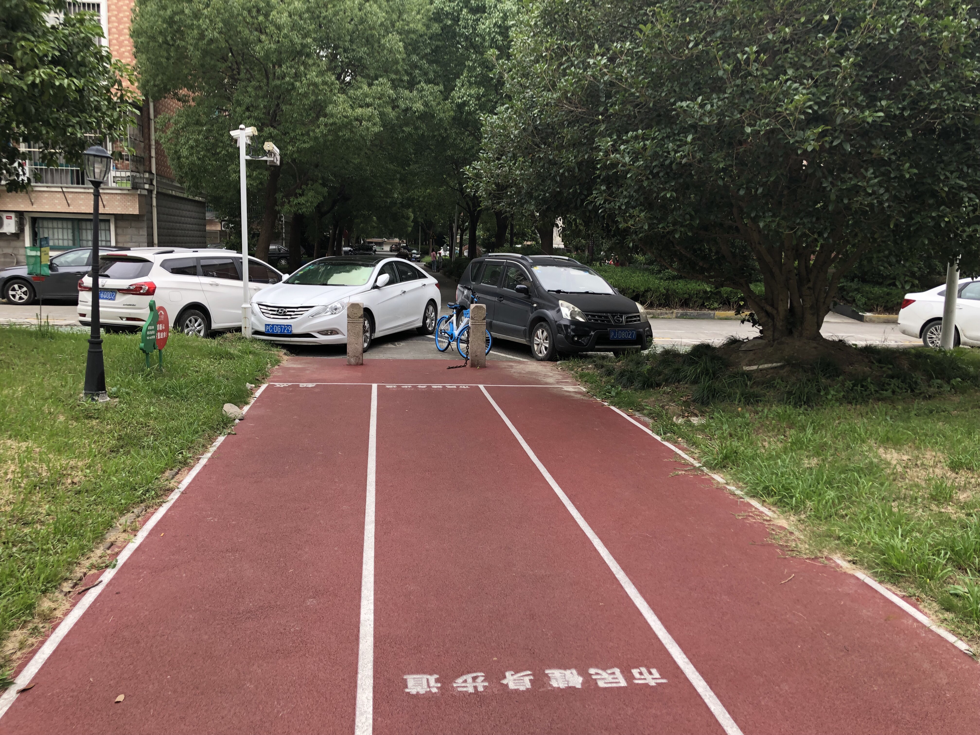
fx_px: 793
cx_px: 490
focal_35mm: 28
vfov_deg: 49.7
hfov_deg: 63.4
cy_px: 368
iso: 50
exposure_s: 1/120
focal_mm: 4
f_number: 1.8
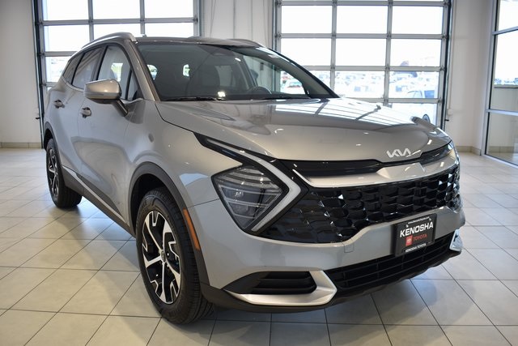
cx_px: 259
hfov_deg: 61.9
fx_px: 432
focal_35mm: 30
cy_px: 173
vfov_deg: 43.6
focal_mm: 20
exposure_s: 1/40
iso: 100
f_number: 3.8
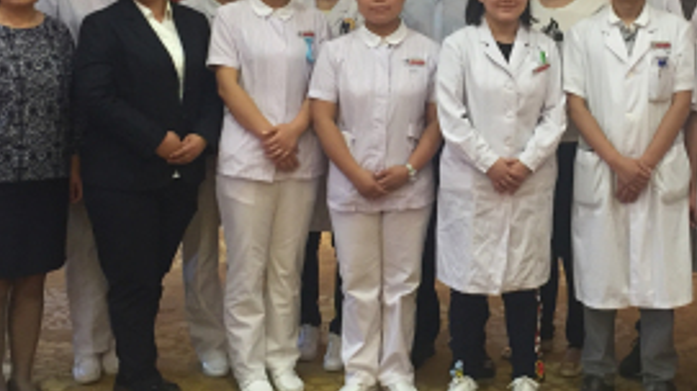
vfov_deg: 17.0
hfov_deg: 29.8
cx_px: 496
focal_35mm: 70
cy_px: 41
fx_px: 1293
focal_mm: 4.15
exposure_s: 1/33
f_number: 2.2
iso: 160
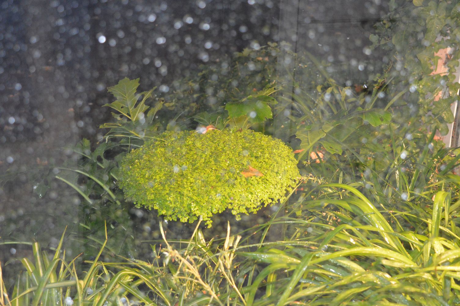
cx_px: 230
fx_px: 862
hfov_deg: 29.9
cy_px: 153
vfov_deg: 20.1
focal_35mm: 68
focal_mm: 45
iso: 2500
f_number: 5
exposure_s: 1/60
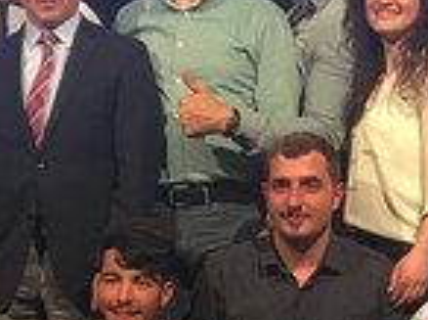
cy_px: 232
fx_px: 1642
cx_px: 270
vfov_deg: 11.1
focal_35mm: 133
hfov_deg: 14.8
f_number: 2.2
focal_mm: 4.15
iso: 64
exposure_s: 1/33
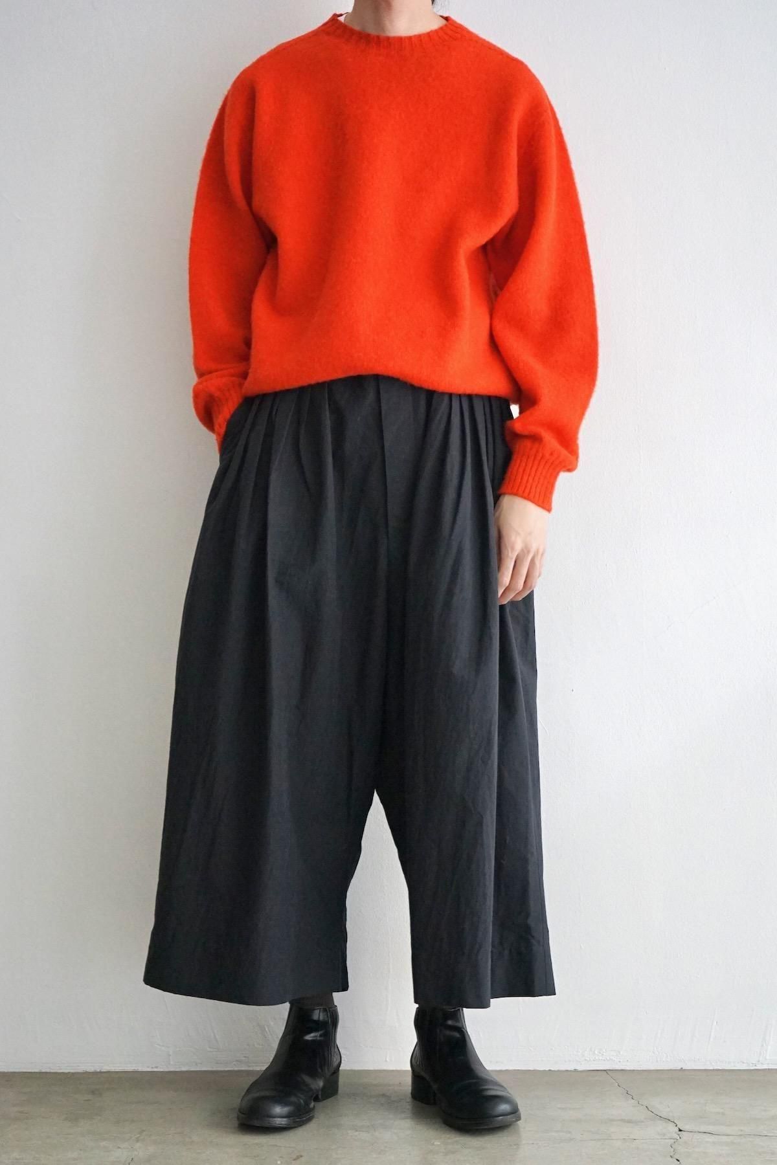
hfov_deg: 24.2
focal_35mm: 56
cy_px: 582
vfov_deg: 35.6
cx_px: 388
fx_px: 1813
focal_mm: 56
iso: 4000
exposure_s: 1/160
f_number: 5
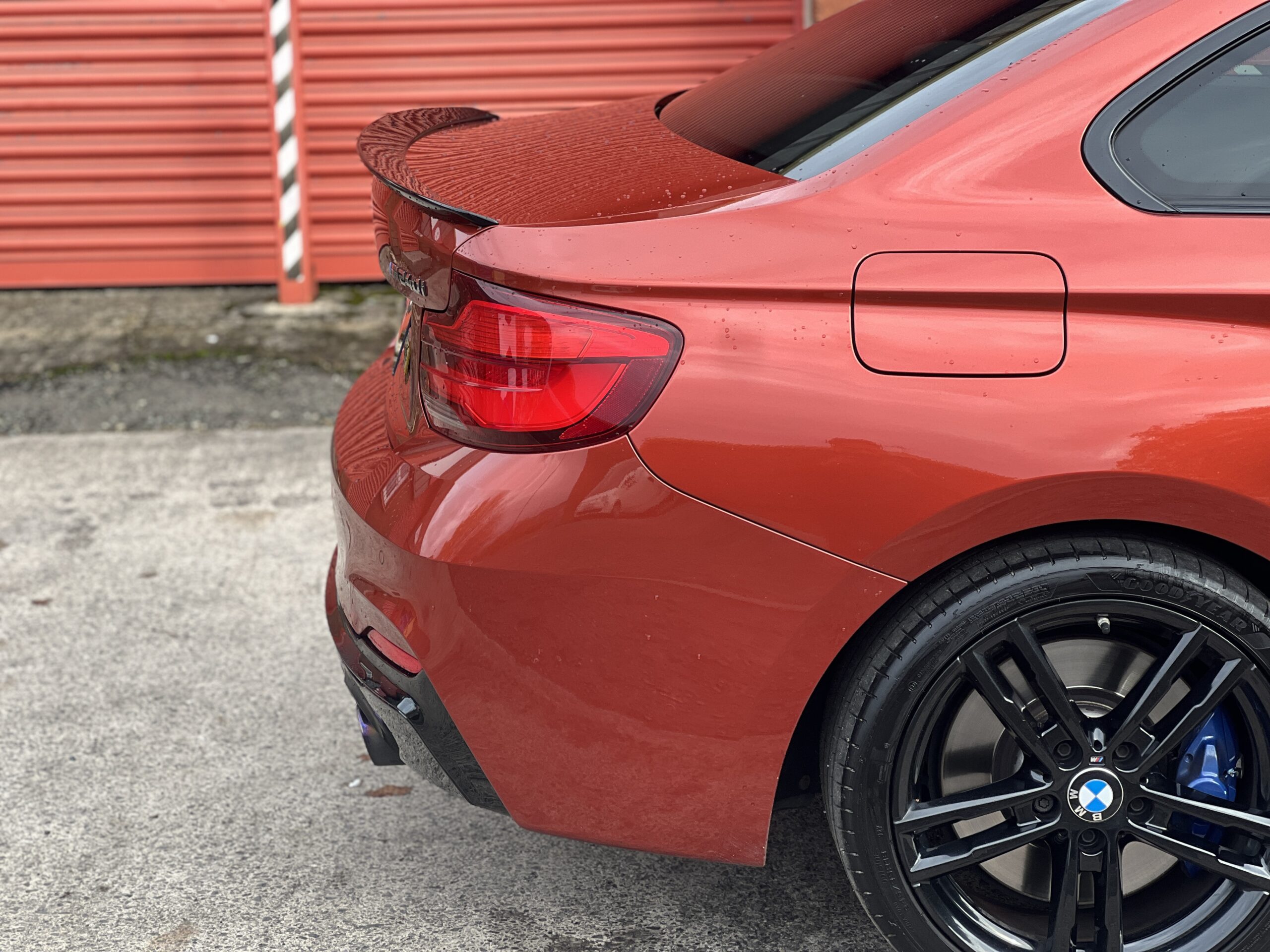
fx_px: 2825
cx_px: 635
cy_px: 476
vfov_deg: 19.1
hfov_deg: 25.3
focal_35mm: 77
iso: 40
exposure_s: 1/121
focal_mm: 9
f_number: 2.8
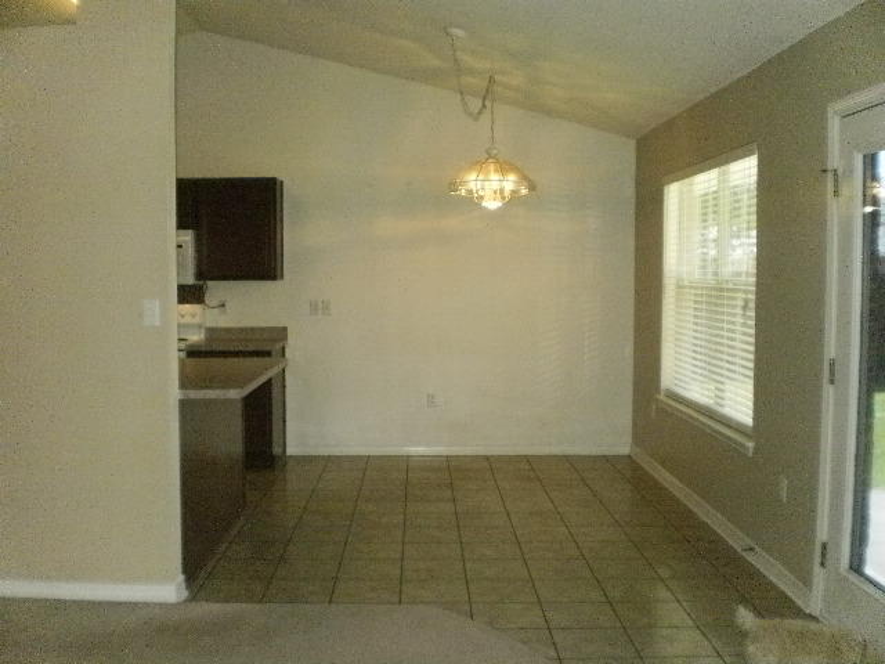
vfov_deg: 37.7
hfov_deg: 49.0
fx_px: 972
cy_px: 332
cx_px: 442
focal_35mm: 38
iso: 400
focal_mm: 6.3
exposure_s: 1/250
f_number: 3.1
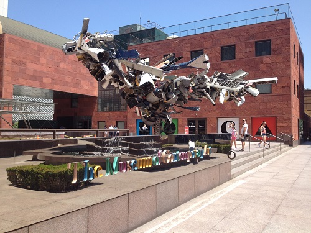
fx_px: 314
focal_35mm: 35
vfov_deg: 40.7
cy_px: 116
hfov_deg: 52.6
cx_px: 156
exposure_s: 1/1126
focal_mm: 4.28
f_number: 2.4
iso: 50
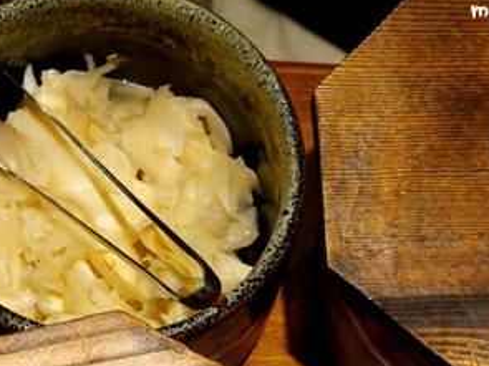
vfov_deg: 10.6
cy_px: 380
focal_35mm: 139
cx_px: 265
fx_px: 1963
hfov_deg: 14.2
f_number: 5.4
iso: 800
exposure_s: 1/60
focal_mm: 32
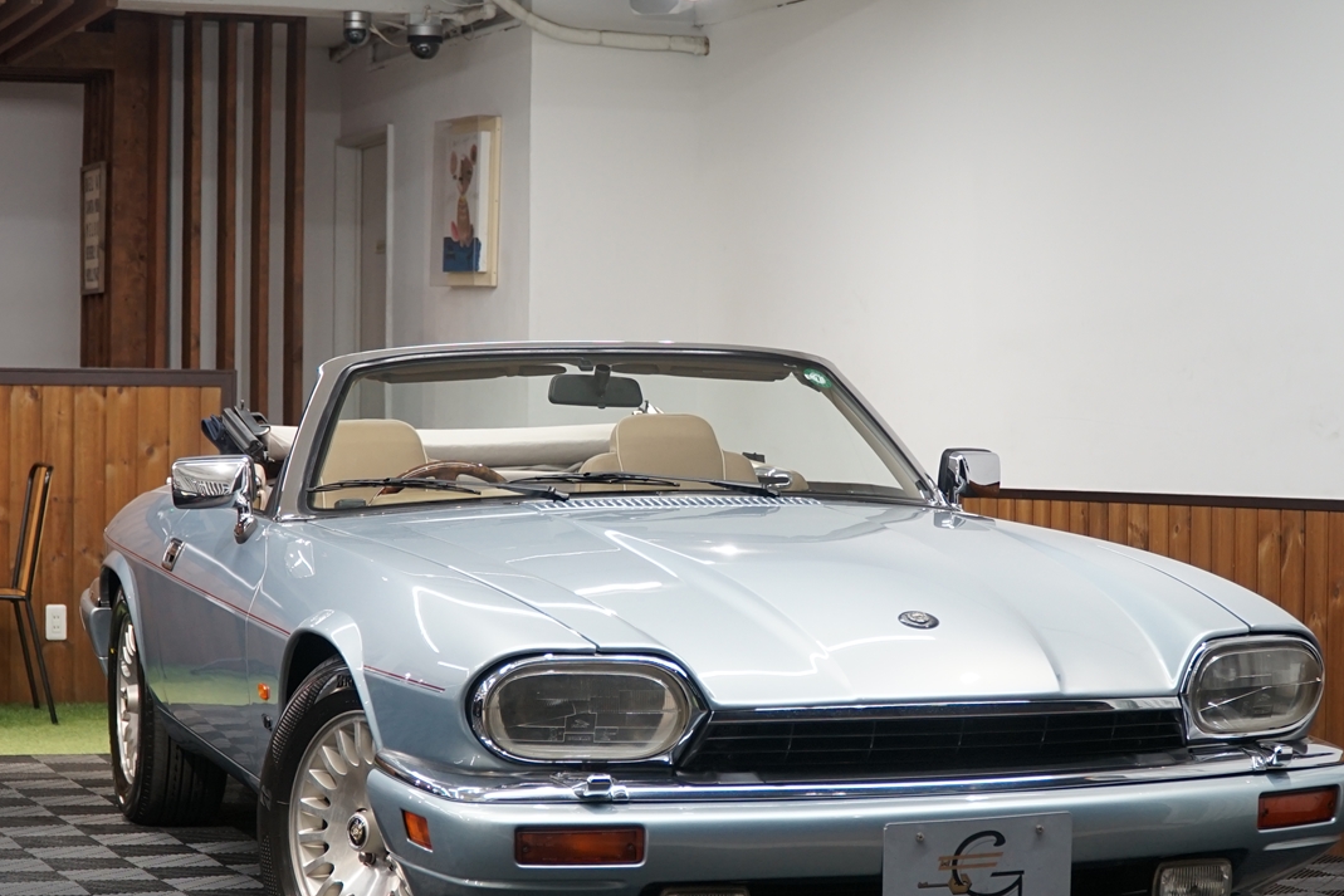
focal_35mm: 79
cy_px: 523
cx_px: 707
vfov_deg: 17.3
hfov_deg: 25.7
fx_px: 2950
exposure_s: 1/80
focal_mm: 44
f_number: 4
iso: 640
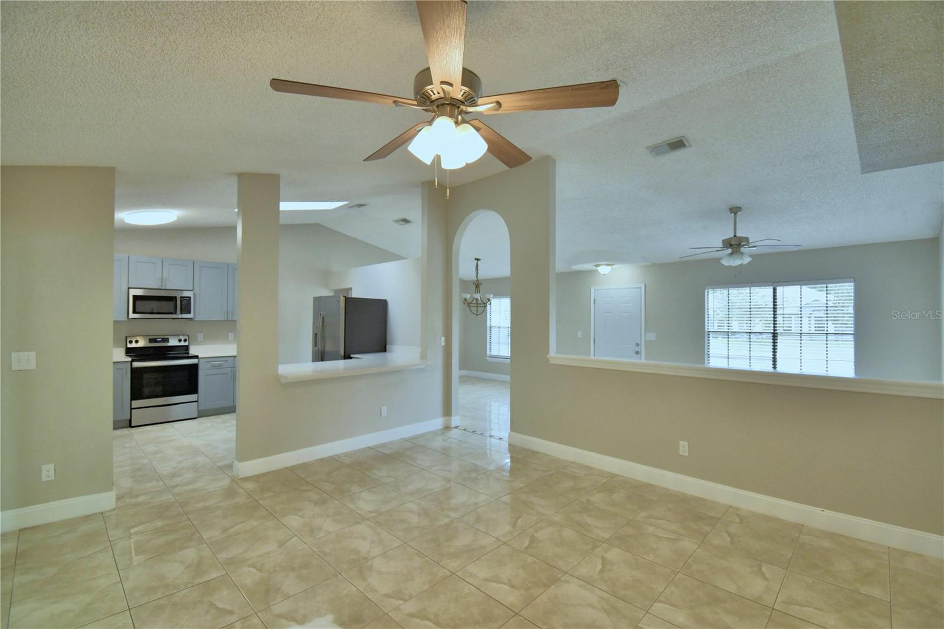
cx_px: 472
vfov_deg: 77.3
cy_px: 314
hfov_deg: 100.4
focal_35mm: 15
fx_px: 393
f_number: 4.5
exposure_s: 1/125
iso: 400
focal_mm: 10
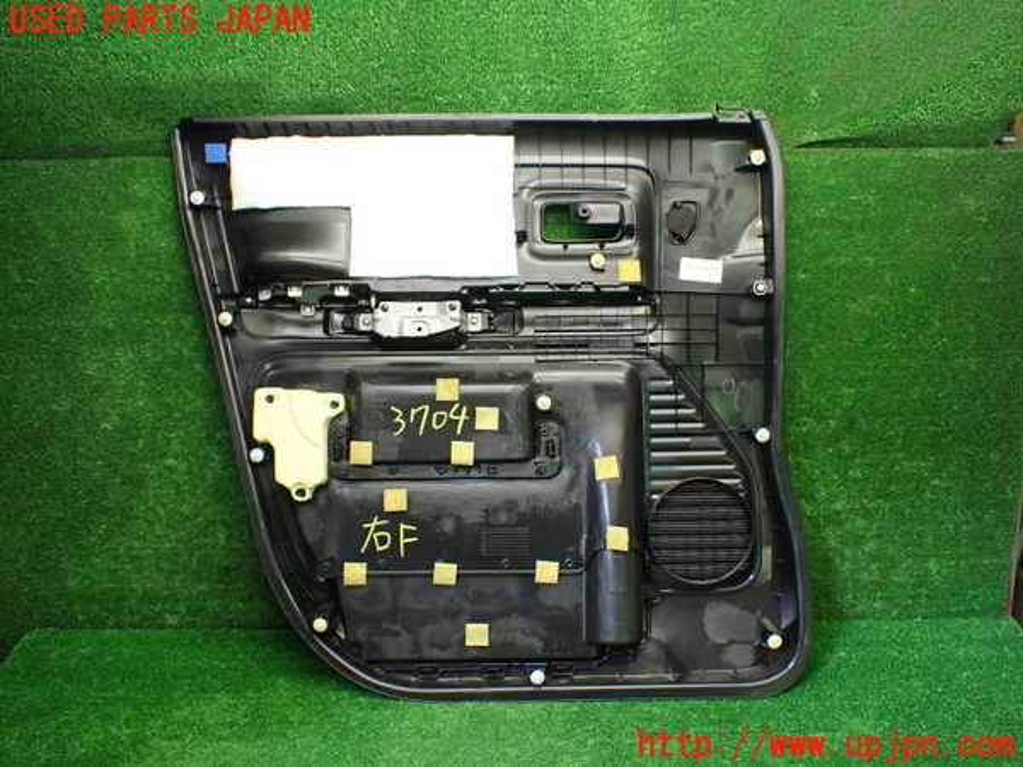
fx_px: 887
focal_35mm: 30
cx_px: 512
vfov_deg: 46.8
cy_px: 384
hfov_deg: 60.0
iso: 500
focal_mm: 5.4
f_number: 2.3
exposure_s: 1/125
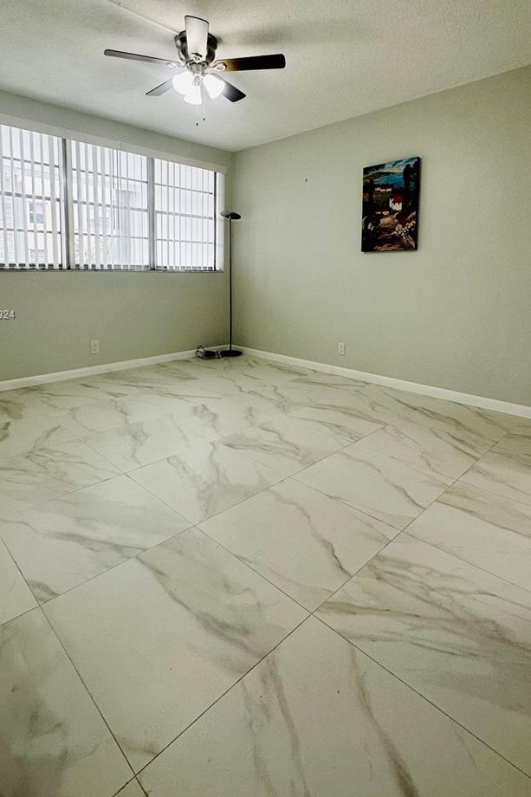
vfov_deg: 85.7
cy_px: 315
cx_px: 246
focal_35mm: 19
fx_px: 421
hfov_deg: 64.5
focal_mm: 2.22
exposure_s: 1/120
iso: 100
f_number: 2.2
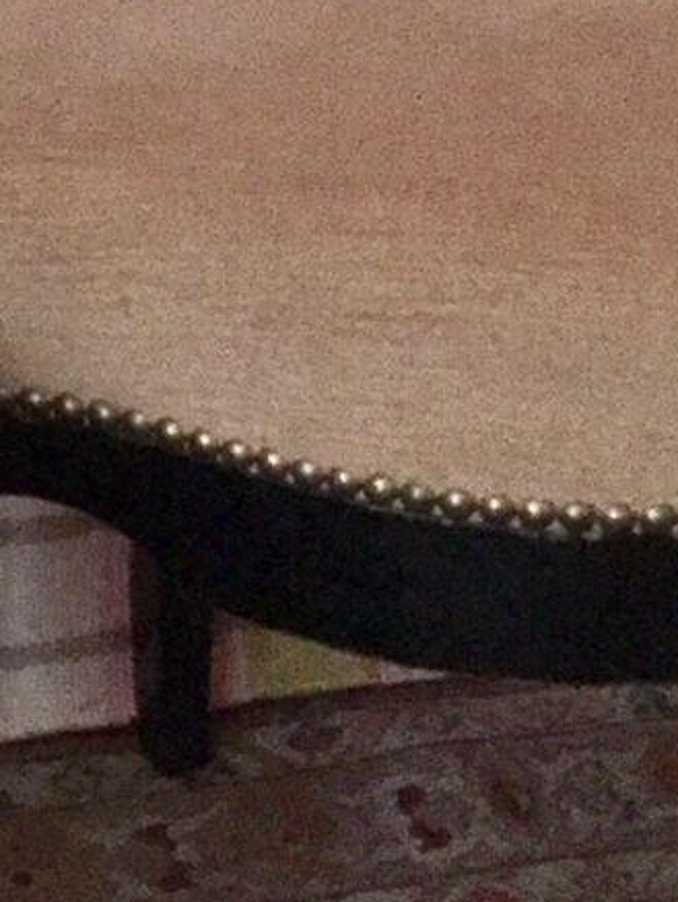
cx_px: 140
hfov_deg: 13.7
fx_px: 2818
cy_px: 74
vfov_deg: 17.9
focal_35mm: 108
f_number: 2.2
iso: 1000
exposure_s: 1/17
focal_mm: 4.15
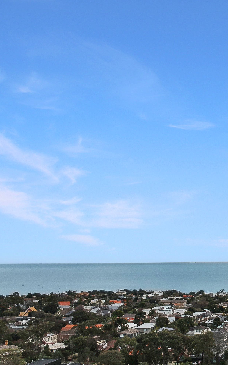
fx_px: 527
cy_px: 249
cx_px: 234
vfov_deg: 37.7
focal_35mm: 53
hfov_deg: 23.3
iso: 100
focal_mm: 4.49
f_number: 2.6
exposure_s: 1/1250
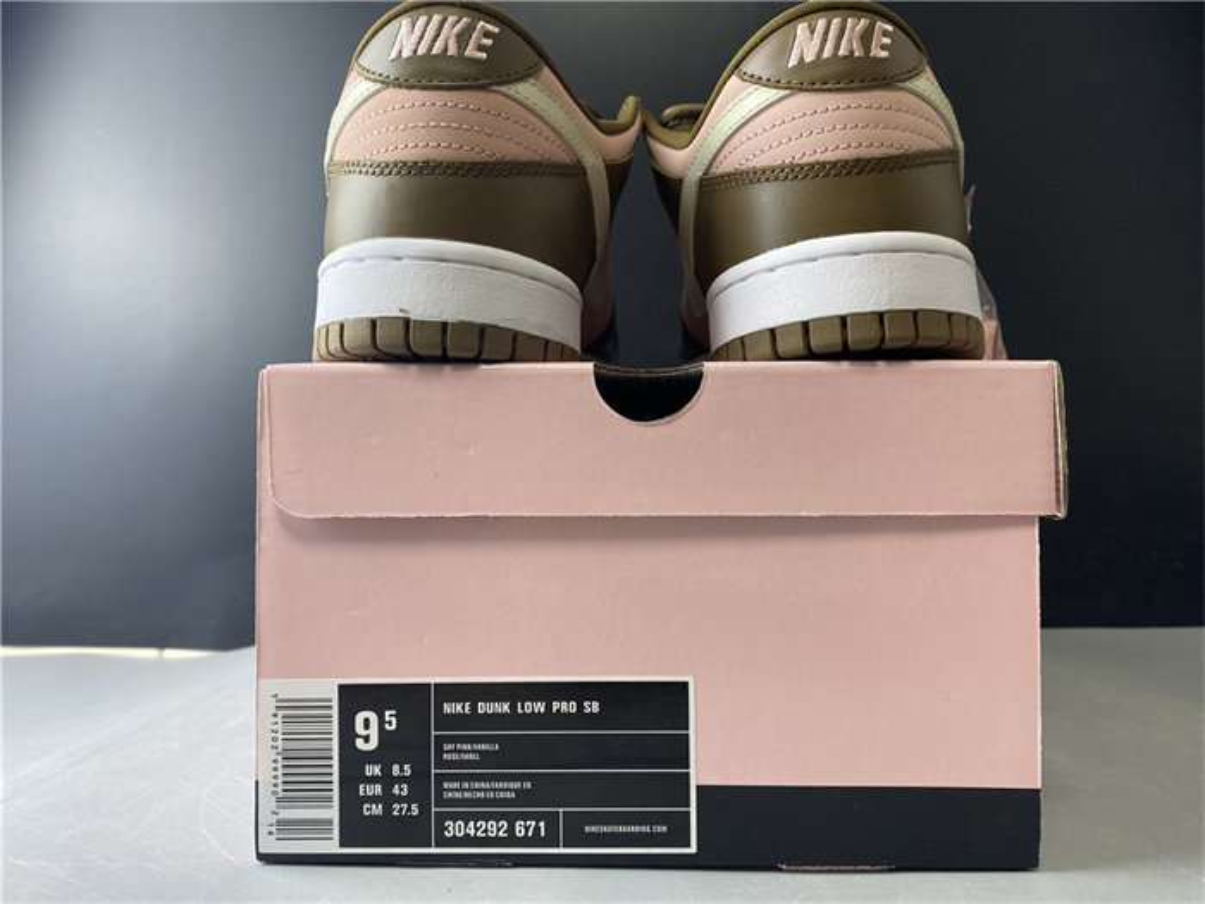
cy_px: 452
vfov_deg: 53.1
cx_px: 602
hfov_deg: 67.3
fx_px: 905
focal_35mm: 26
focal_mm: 4.25
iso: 64
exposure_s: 1/50
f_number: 1.8
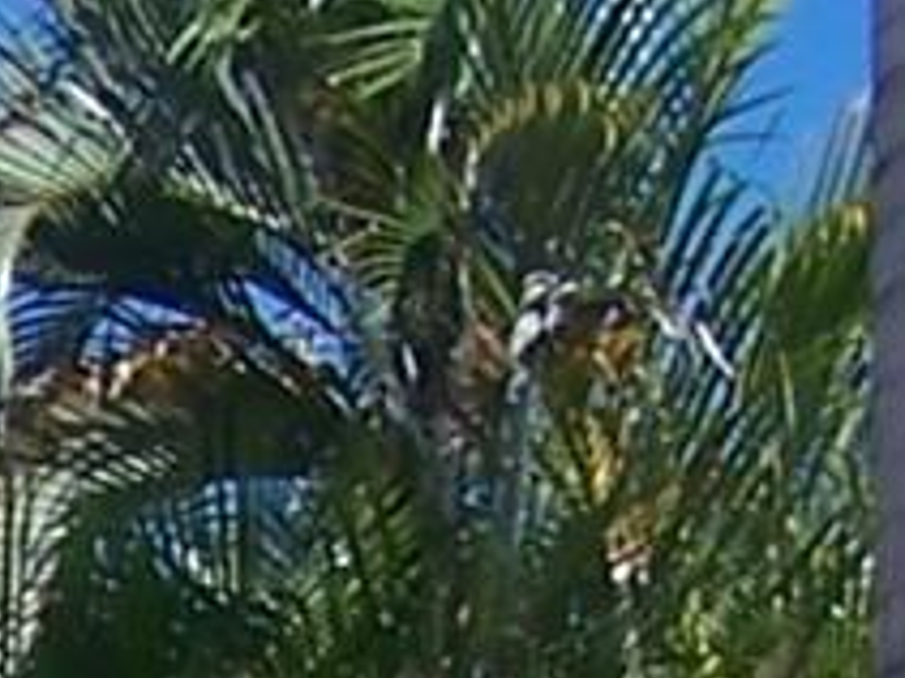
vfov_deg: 4.5
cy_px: 2502
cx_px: -1403
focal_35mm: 304
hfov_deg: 6.2
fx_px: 7943
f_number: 4
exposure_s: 1/500
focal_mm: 6.7
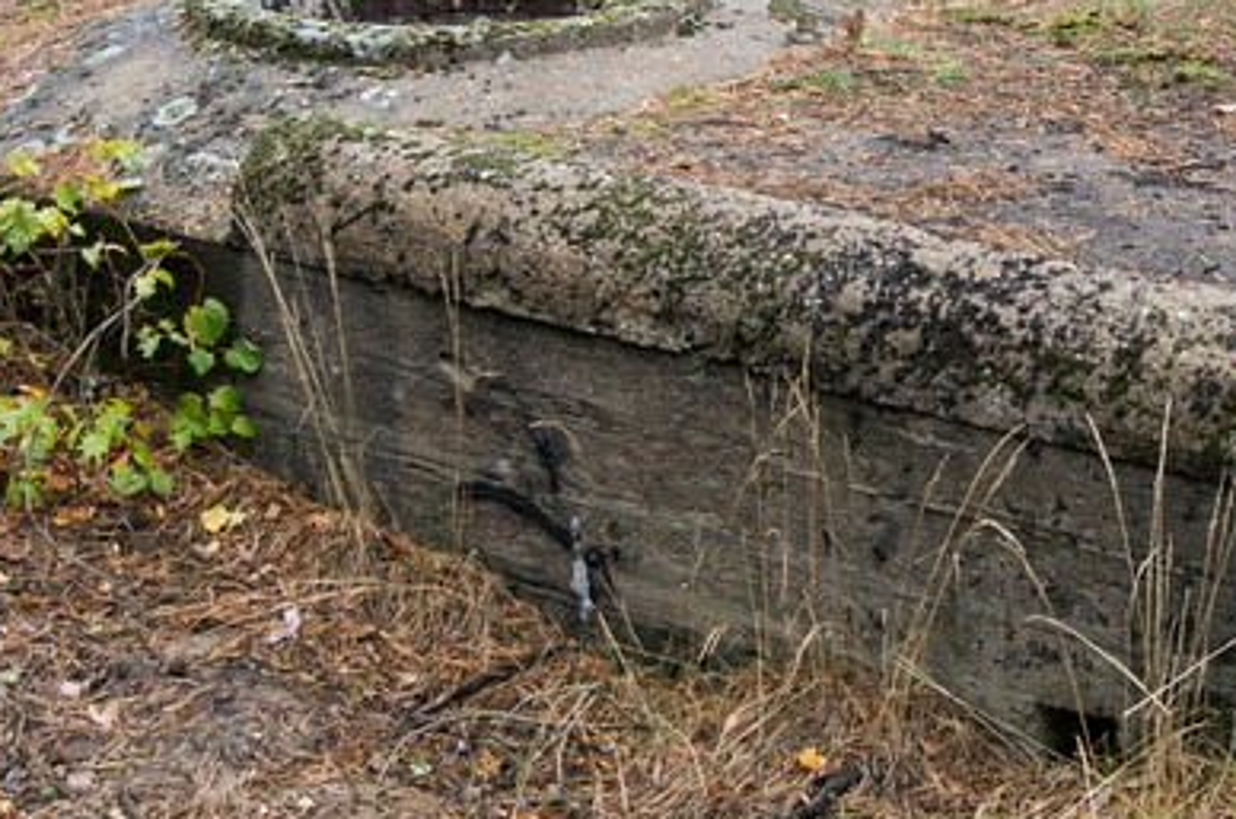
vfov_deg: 21.4
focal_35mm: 63
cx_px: 828
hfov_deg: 31.7
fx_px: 2159
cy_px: 244
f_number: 3.2
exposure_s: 1/320
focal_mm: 22
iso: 400
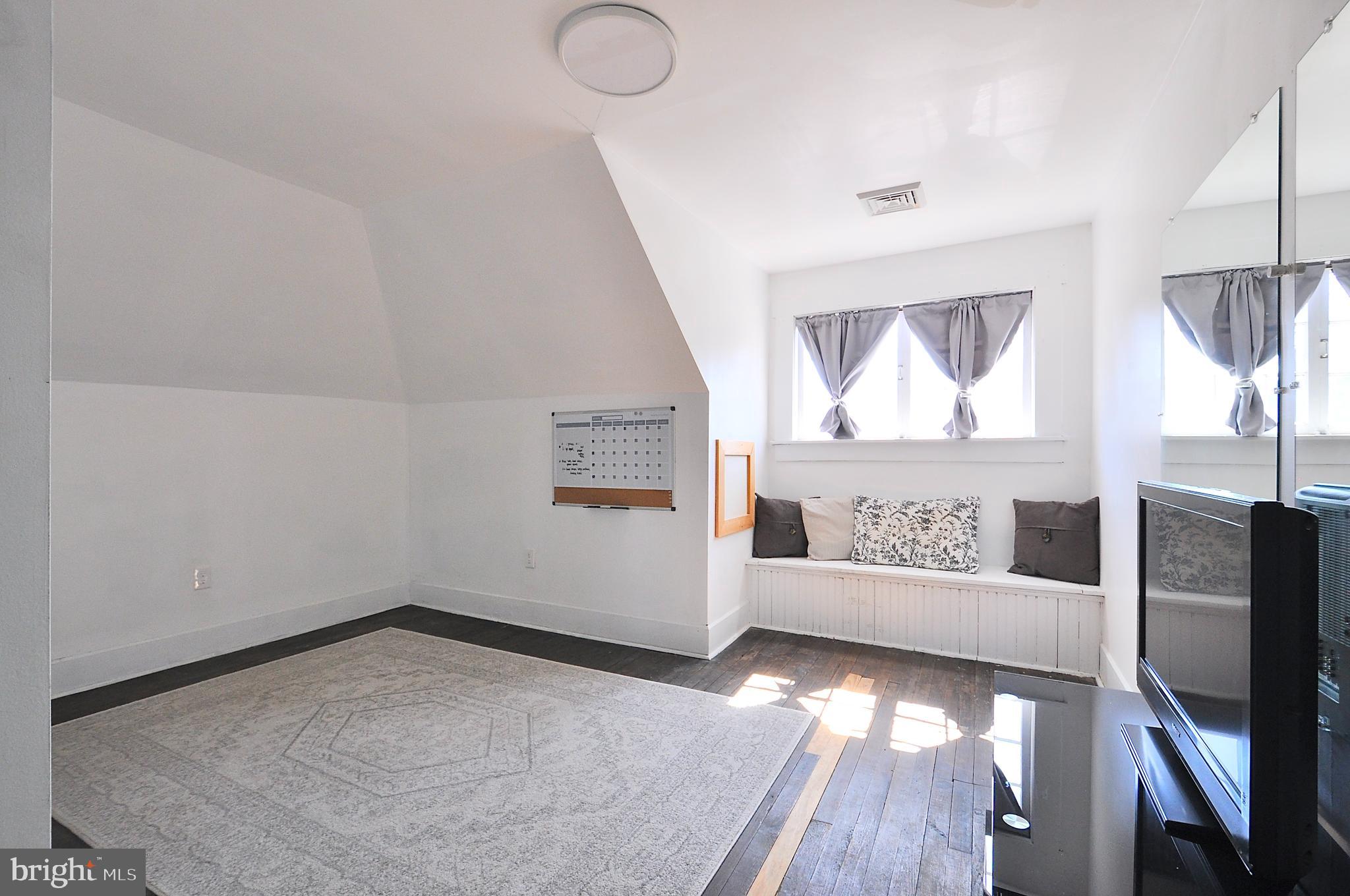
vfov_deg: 77.2
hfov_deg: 100.5
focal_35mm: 15
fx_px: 562
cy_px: 448
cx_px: 675
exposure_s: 1/60
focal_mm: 10
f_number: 7.1
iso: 400
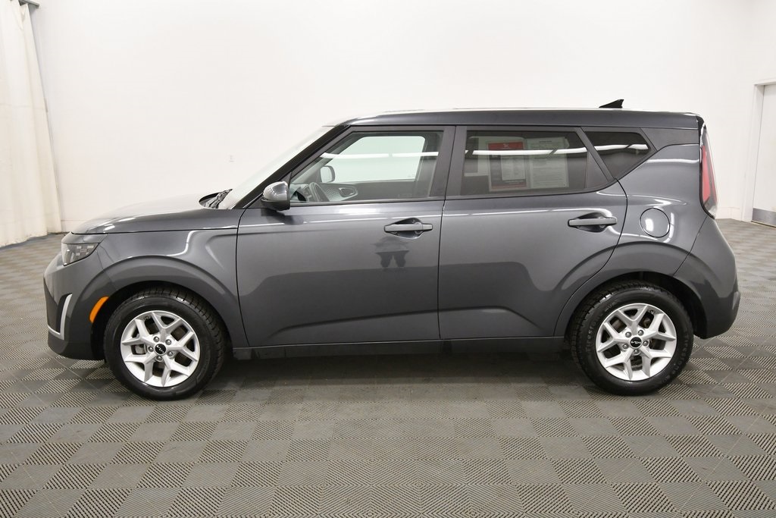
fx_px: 604
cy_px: 259
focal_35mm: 28
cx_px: 388
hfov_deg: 65.5
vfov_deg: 46.4
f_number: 5.6
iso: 1250
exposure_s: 1/125
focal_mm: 19
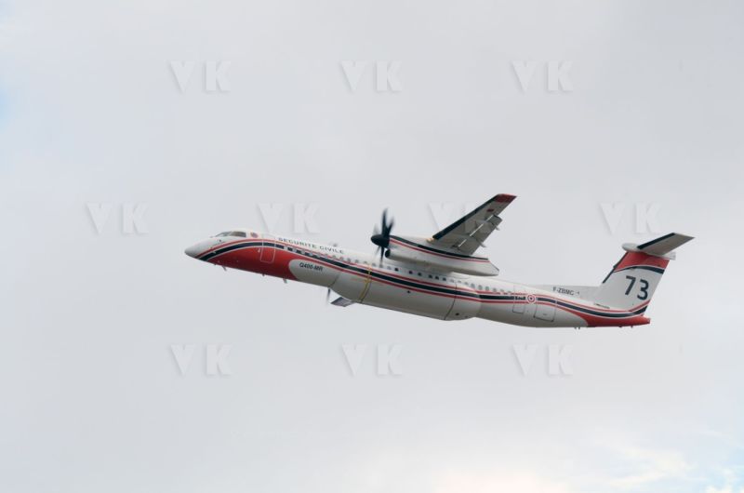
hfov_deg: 10.2
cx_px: 372
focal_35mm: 202
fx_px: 4177
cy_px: 246
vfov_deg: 6.8
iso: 400
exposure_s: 1/250
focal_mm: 135
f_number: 11
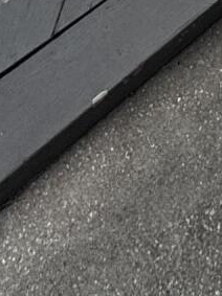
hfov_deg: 14.3
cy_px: -675
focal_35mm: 99
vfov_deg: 10.4
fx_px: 847
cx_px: 295
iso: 40
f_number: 2.2
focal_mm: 2.22
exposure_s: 1/237
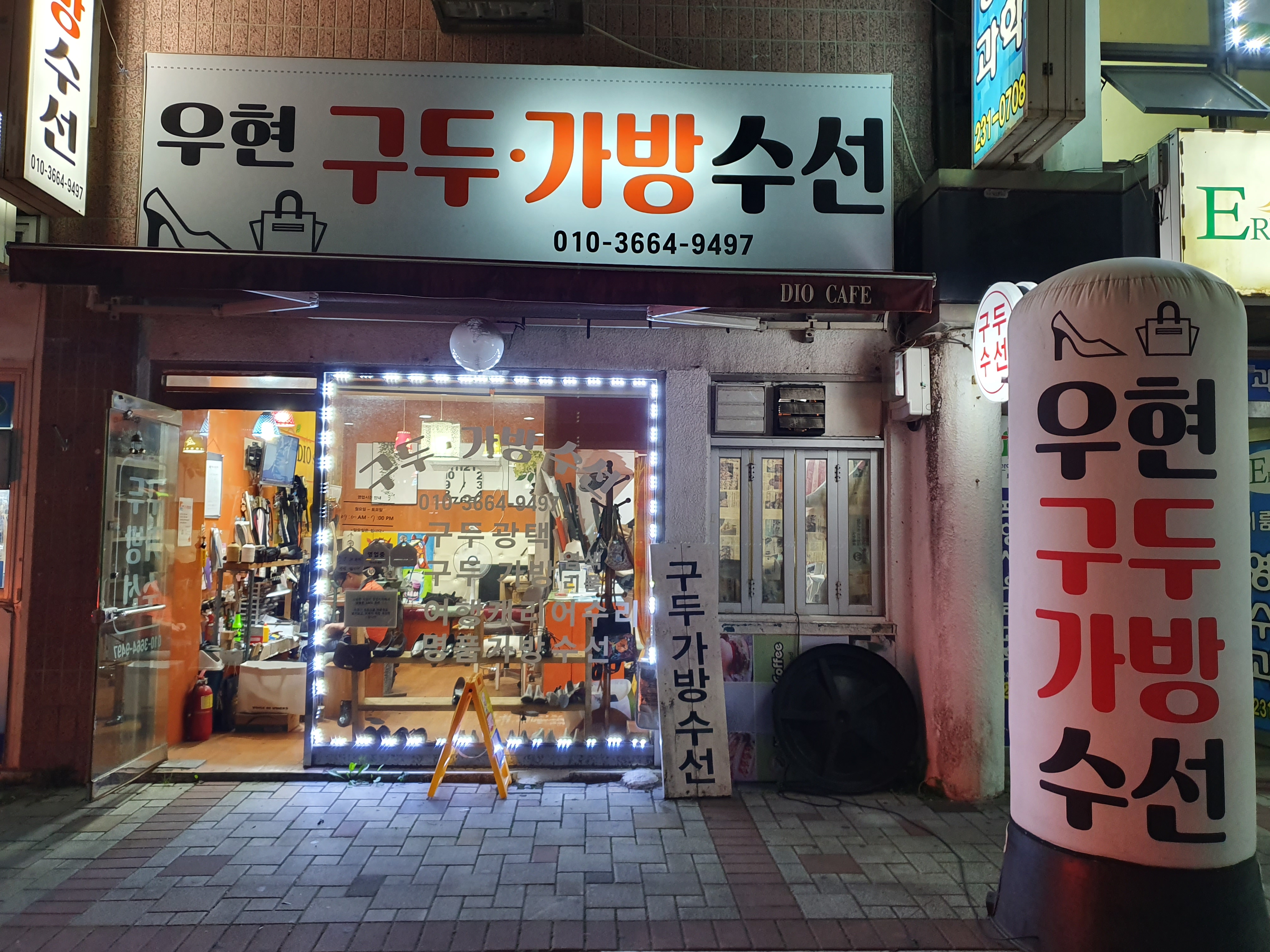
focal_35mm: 26
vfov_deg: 53.1
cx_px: 635
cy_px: 476
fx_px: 954
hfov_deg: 67.3
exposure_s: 1/40
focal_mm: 4.32
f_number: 1.5
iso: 160
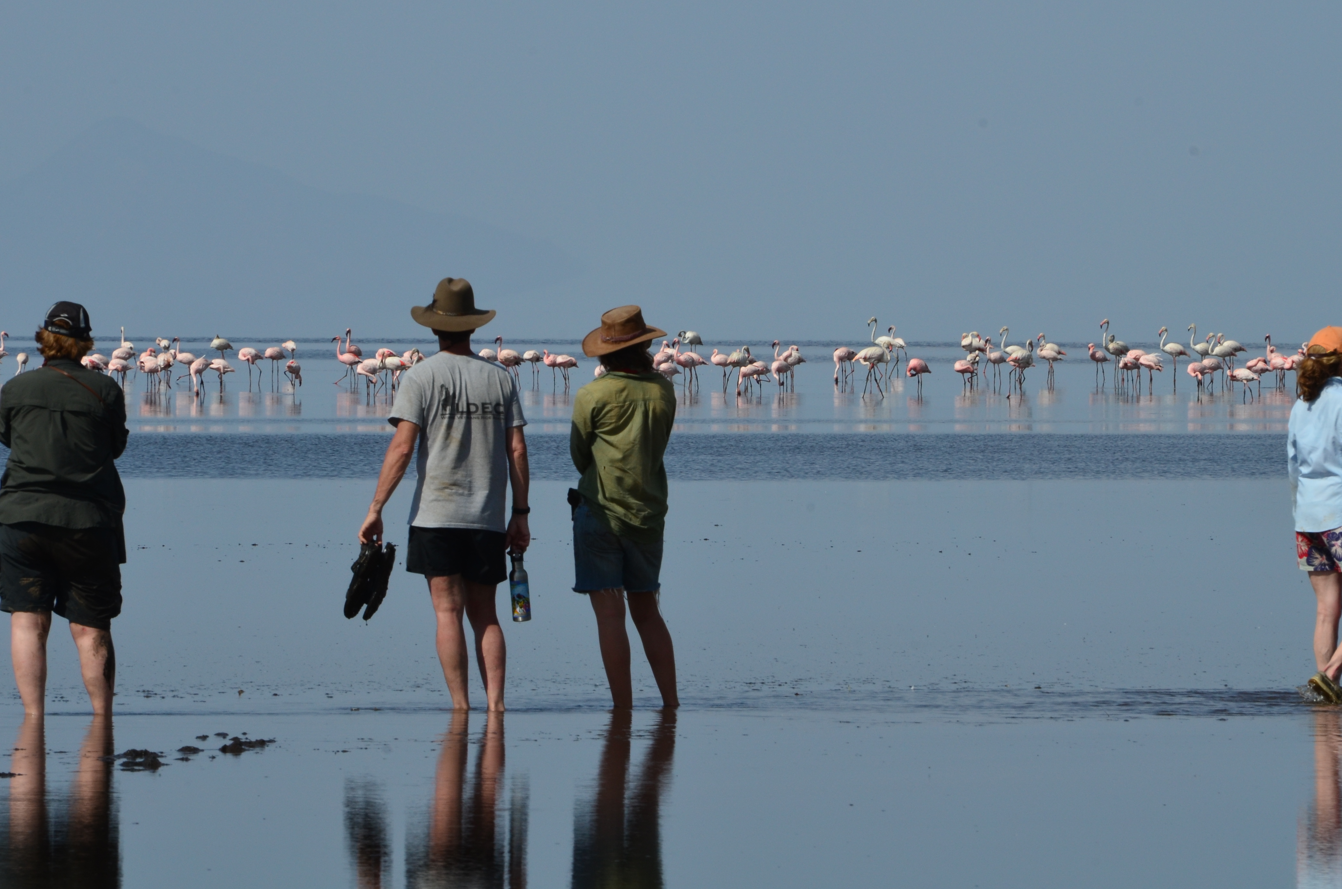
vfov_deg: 3.1
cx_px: 694
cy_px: 370
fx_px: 16518
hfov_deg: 4.7
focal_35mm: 444
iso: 250
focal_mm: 250
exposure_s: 1/320
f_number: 20
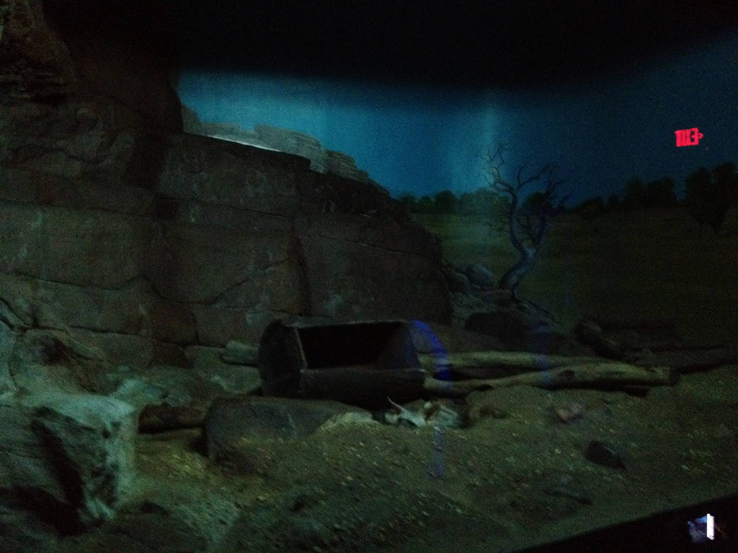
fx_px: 746
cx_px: 369
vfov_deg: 40.7
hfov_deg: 52.6
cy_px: 276
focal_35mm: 35
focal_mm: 4.28
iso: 800
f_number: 2.4
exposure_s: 1/15
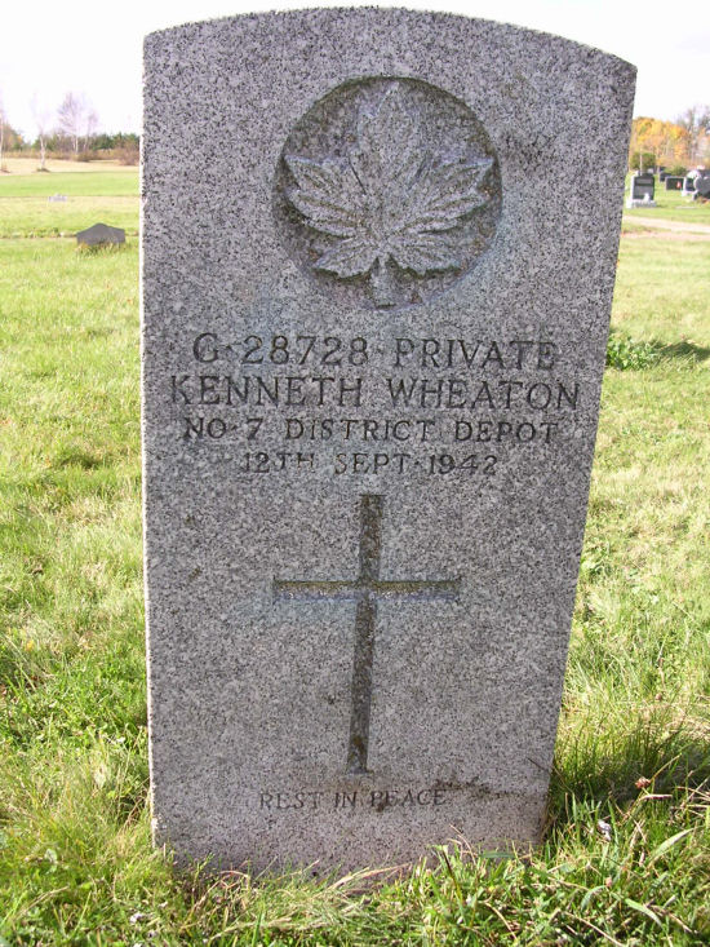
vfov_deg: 49.0
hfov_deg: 37.7
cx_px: 355
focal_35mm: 38
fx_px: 1039
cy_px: 474
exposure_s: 1/270
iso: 100
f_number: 2.8
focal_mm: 5.8
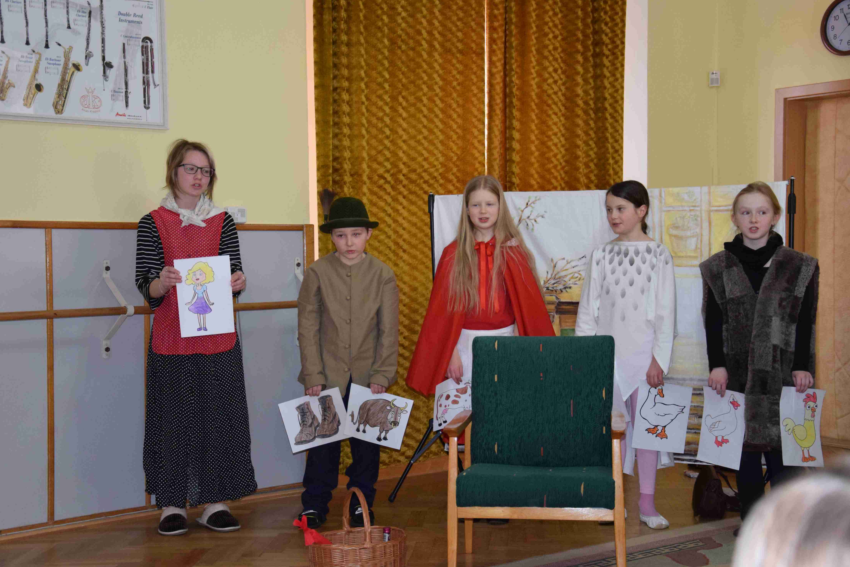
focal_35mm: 58
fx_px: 1369
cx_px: 428
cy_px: 284
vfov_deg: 23.4
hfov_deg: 34.5
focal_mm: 38
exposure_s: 1/100
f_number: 4.5
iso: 1600
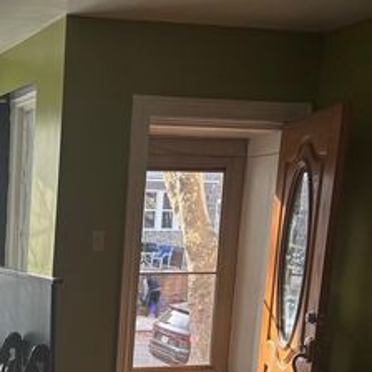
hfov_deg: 25.5
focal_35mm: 61
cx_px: -65
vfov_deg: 26.9
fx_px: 742
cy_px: 355
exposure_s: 1/224
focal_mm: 5.96
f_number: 1.6
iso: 40
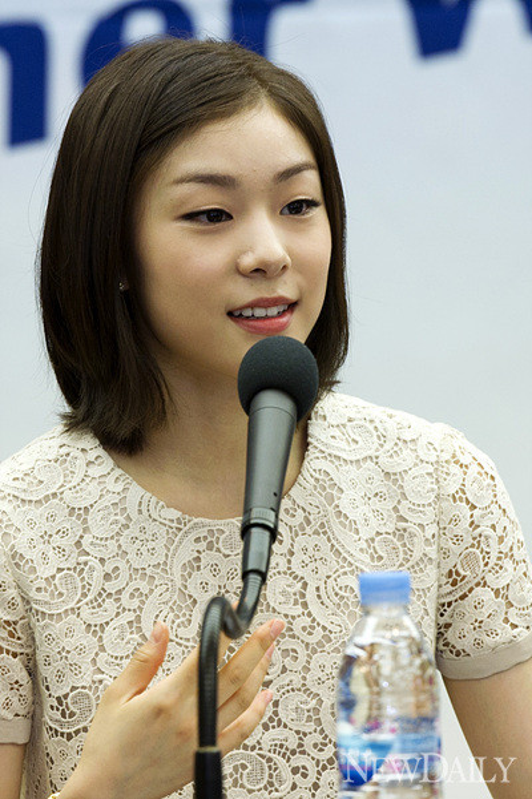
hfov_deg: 7.2
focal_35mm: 190
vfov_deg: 10.8
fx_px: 4216
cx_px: 266
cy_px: 400
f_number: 4
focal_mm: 190
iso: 1600
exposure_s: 1/250
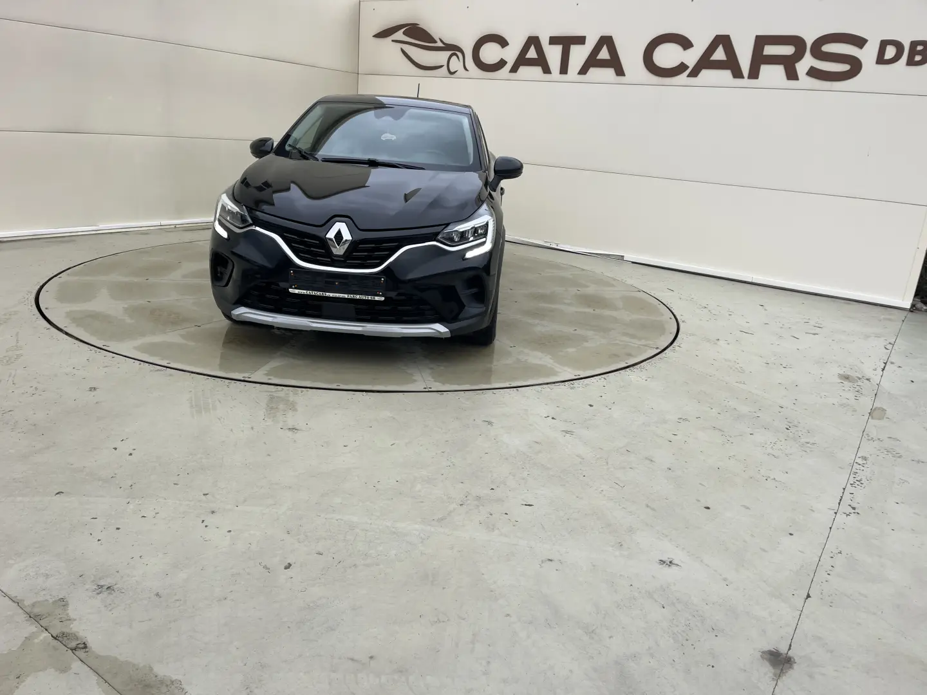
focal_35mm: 25
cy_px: 348
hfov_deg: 69.4
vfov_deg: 54.9
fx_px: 669
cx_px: 464
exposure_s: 1/1767
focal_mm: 5.1
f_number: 1.6
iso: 32
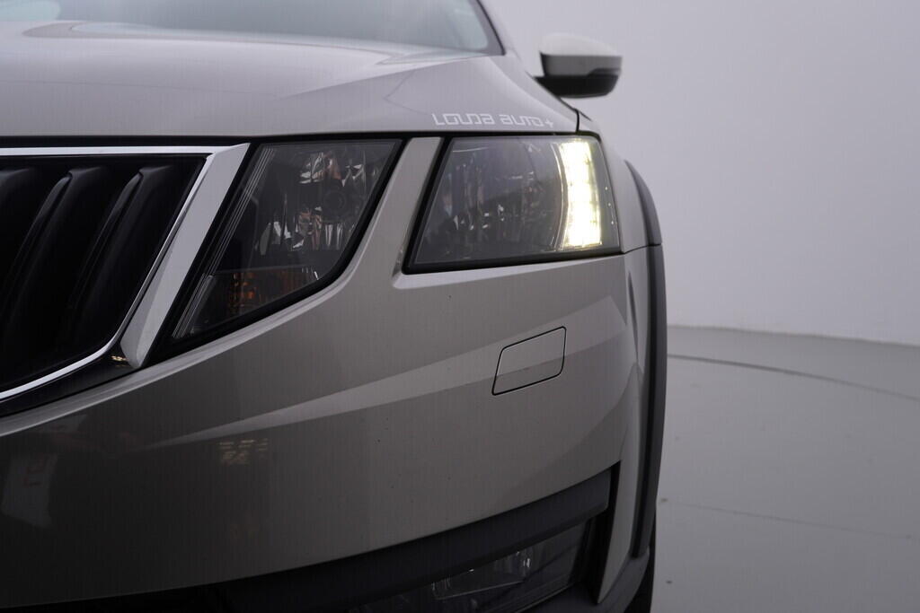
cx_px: 460
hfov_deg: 53.1
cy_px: 306
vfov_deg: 36.9
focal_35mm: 36
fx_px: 920
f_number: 5
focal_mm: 24
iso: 125
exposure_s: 1/125
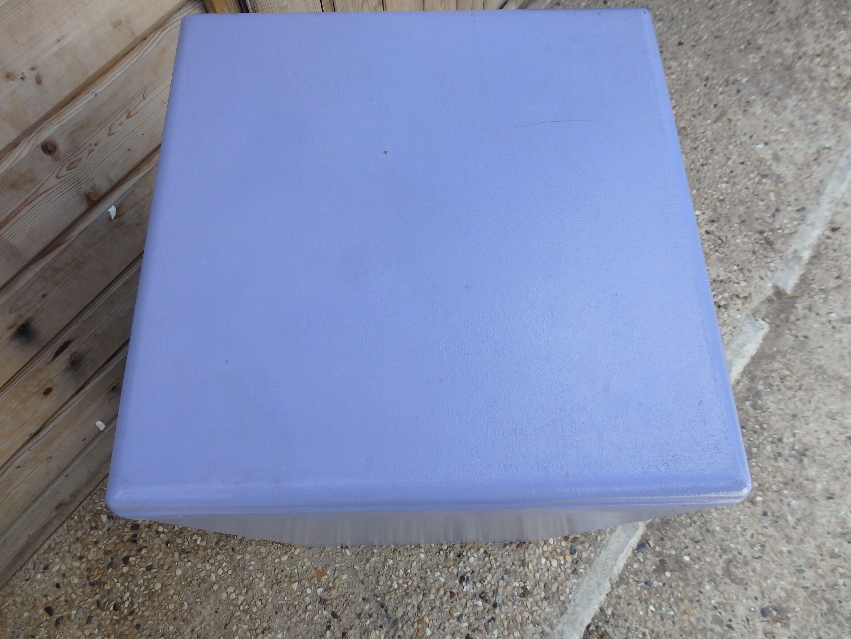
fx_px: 615
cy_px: 320
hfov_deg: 69.4
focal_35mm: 25
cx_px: 426
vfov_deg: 54.9
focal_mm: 4.5
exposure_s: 1/500
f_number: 3
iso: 125
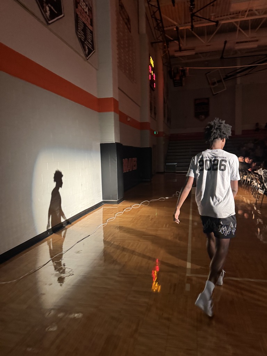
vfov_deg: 71.6
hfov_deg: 56.8
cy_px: 178
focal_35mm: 24
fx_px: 247
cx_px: 134
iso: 640
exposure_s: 1/40
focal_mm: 6.76
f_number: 1.78
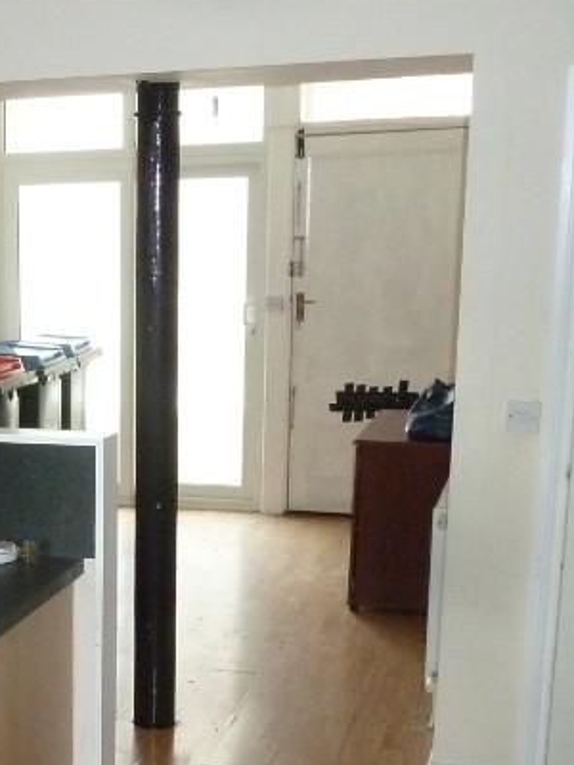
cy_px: 585
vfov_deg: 29.7
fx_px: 1415
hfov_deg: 21.5
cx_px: -88
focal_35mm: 64
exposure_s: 1/30
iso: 400
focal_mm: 4.1
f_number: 4
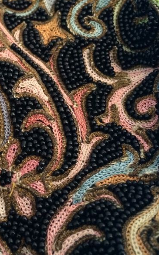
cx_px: -35
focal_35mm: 49
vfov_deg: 41.0
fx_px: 340
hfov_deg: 23.8
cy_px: 109
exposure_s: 1/30
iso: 250
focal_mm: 4.12
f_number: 2.2
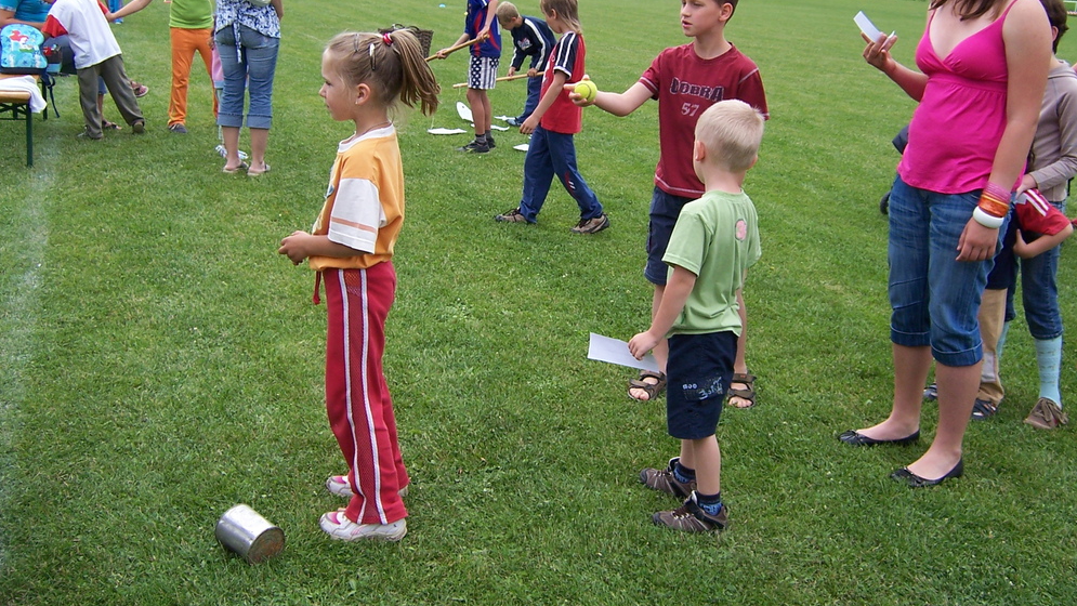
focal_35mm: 37
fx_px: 1057
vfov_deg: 31.9
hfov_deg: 54.0
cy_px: 228
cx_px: 546
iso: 80
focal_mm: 5.5
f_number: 3.4
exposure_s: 1/500
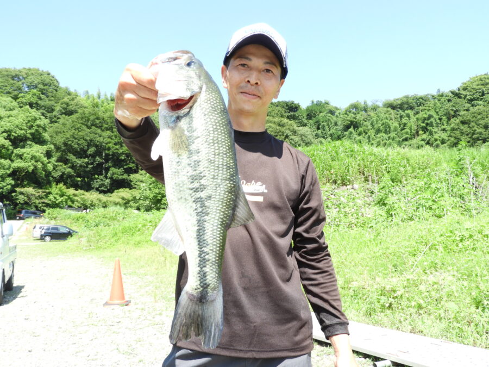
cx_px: 244
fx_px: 466
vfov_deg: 42.9
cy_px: 184
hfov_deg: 55.4
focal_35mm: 33
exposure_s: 1/200
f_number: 3.6
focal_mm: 5.9
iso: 100
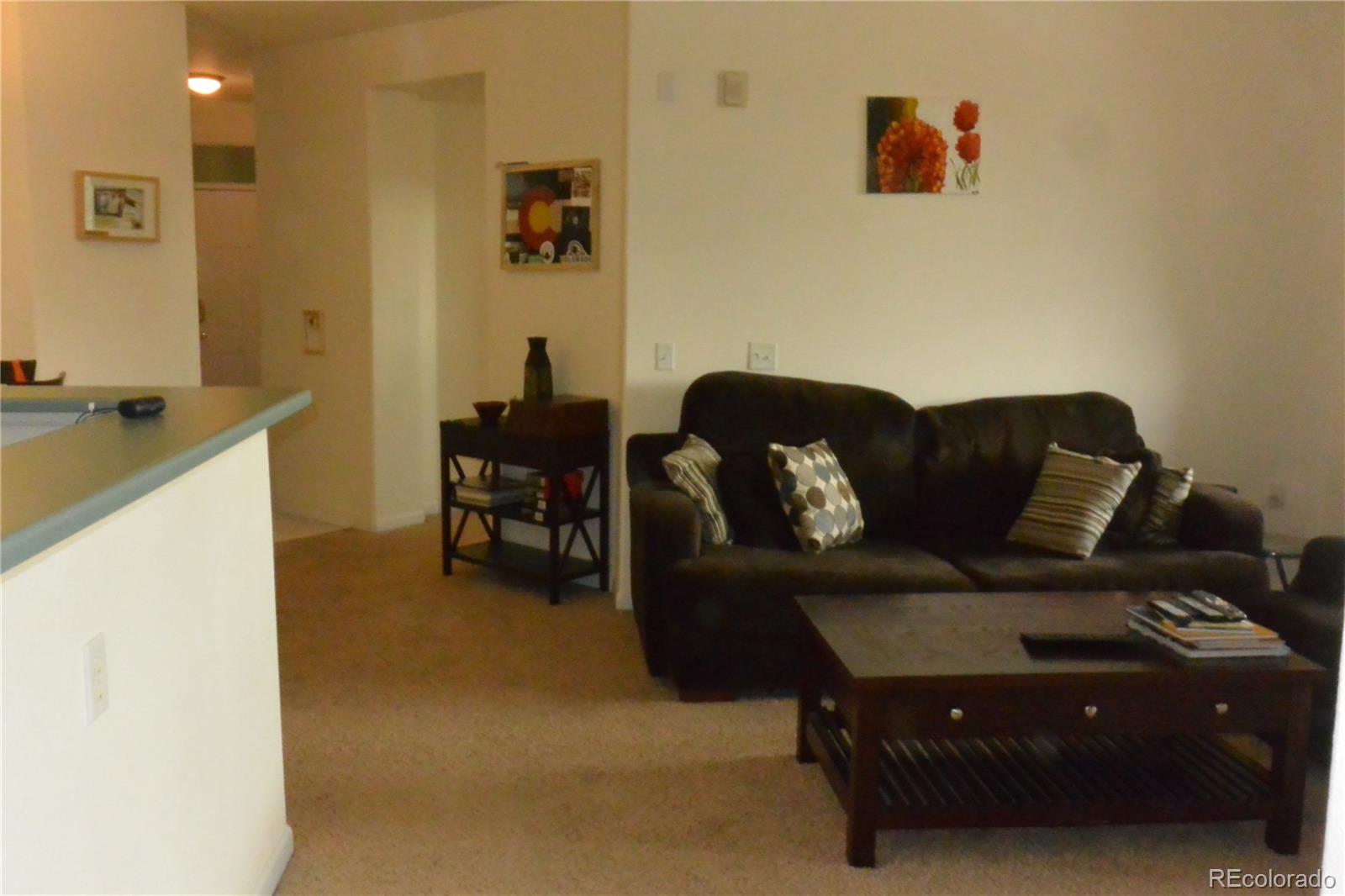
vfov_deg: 40.0
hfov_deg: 57.2
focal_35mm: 33
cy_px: 448
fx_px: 1233
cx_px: 672
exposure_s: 1/25
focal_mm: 12.5
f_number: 3.8
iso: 3200
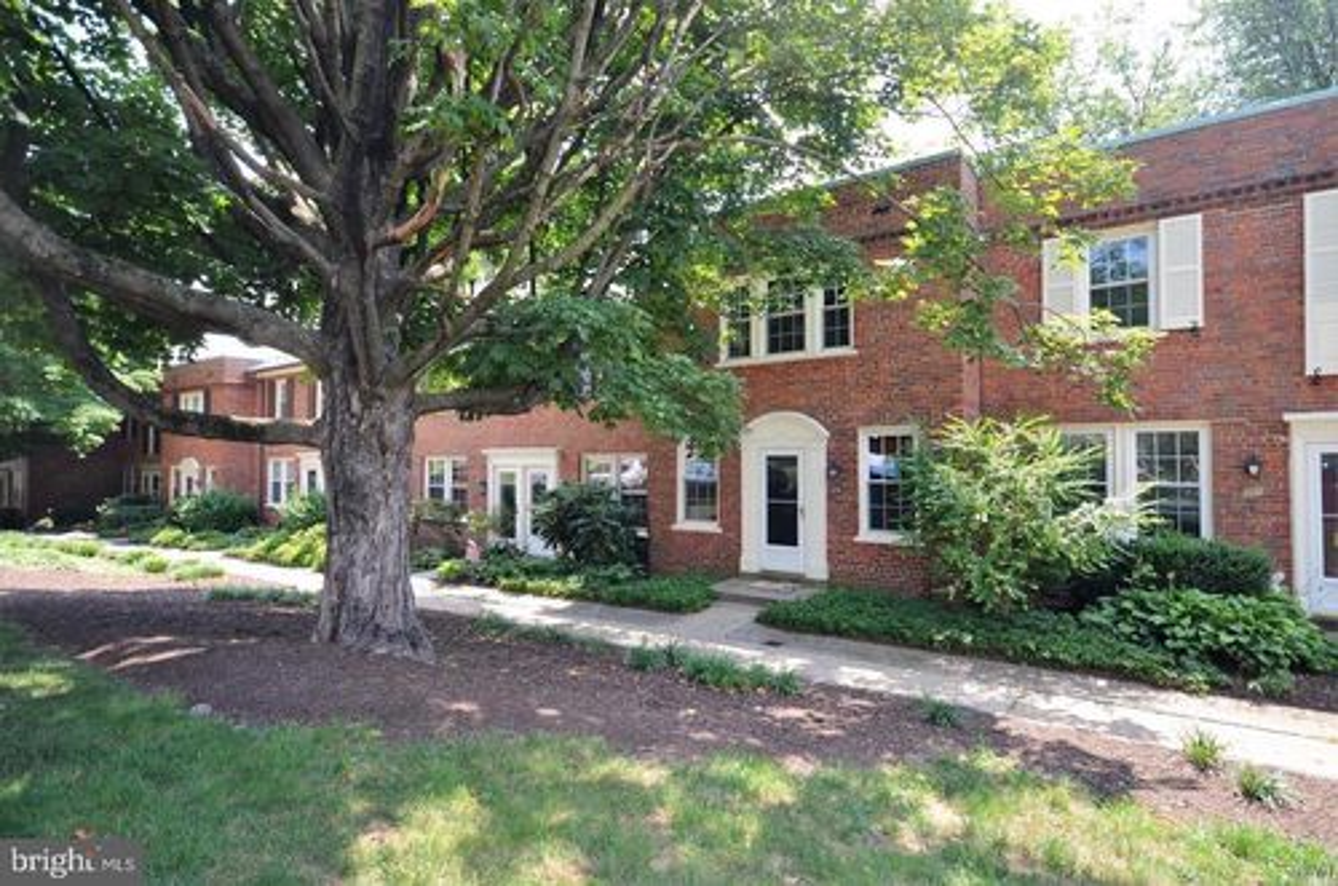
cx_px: 669
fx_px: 668
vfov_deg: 67.1
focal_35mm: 18
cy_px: 443
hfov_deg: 90.1
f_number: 5
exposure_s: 1/100
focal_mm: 12
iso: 100
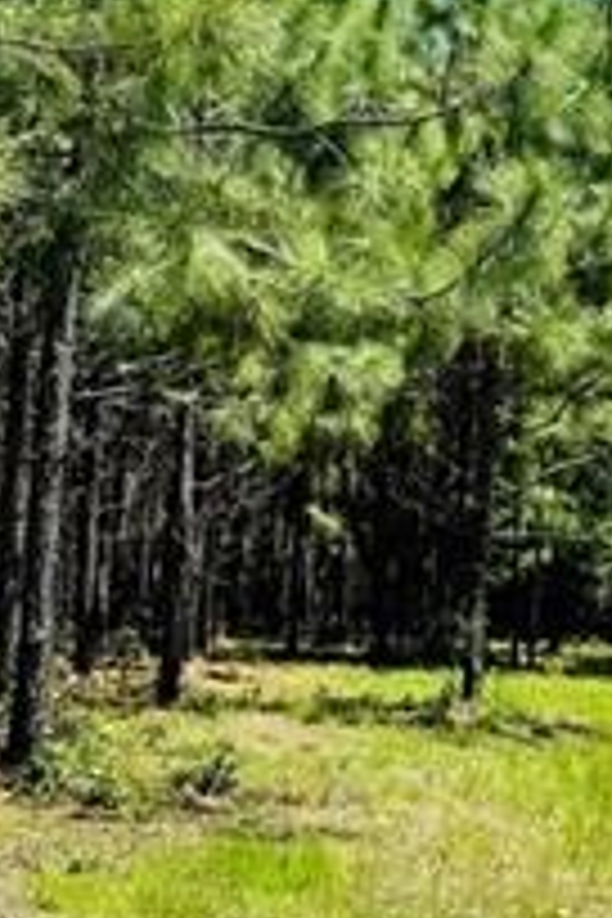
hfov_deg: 14.4
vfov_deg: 21.6
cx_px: 562
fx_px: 2397
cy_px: 297
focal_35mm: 94
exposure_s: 1/3597
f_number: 1.78
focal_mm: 6.76
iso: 80
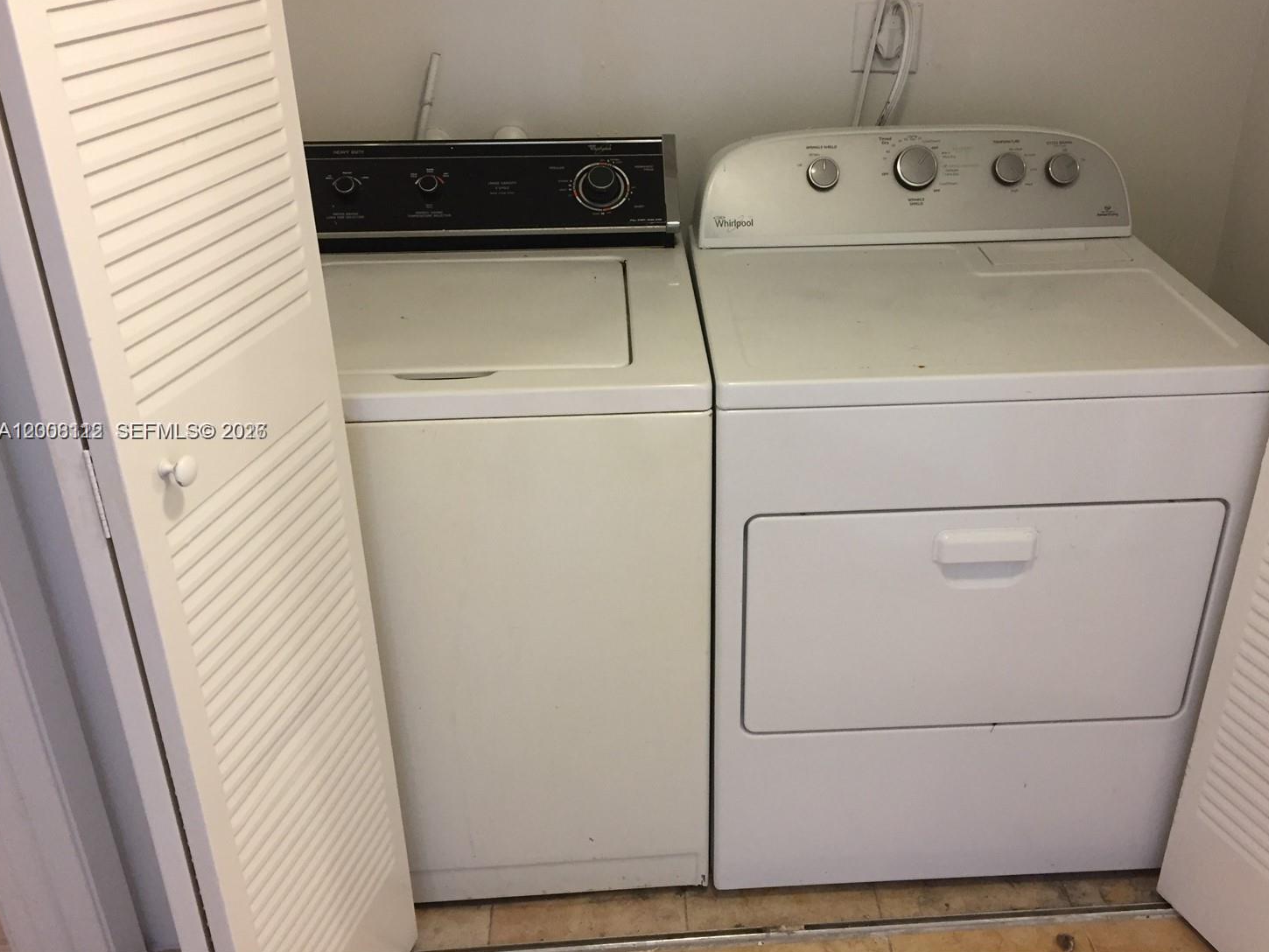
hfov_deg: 56.7
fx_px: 1173
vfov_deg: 44.1
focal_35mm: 32
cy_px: 432
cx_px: 694
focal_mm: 4.15
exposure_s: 1/30
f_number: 2.2
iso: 125
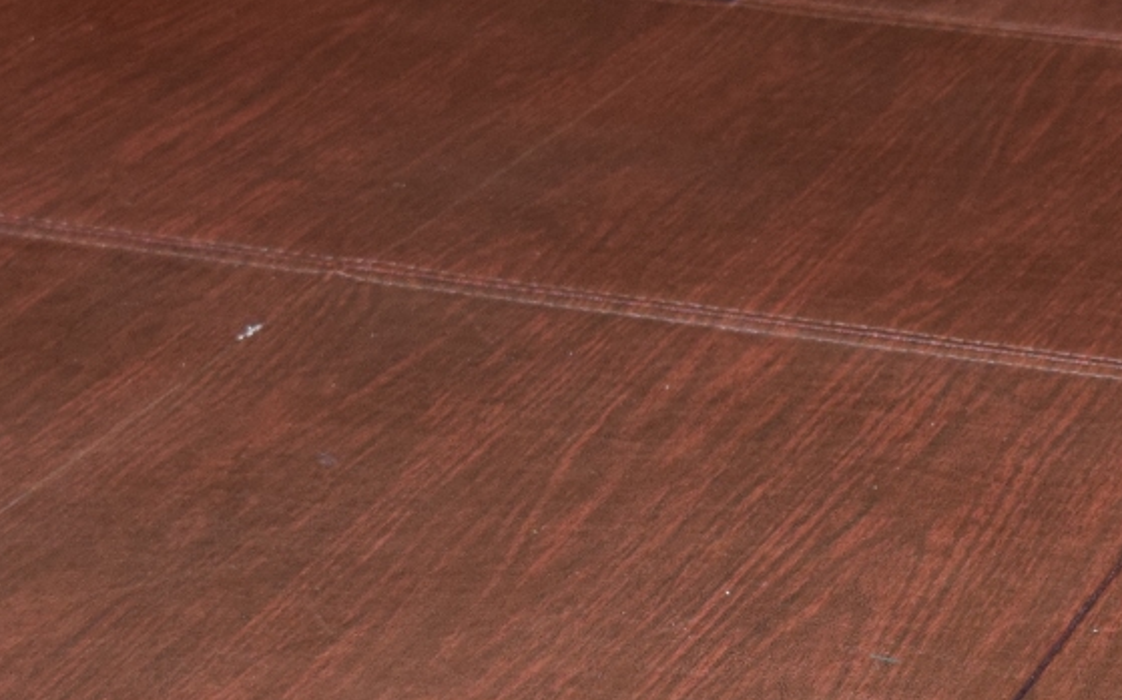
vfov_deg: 9.6
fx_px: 4183
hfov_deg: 15.3
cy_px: 506
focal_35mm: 137
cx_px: 682
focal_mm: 25
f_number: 4
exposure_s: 1/60
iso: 900
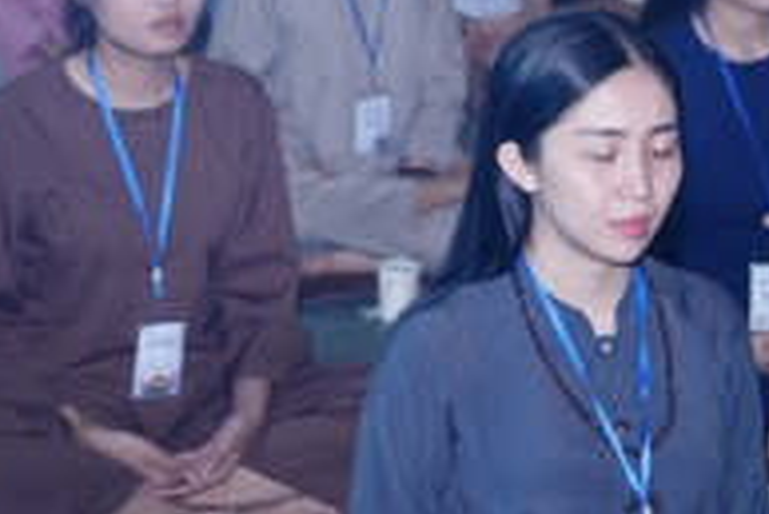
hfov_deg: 12.9
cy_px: -82
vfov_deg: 8.6
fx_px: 3377
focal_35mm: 158
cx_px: 610
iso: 800
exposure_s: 1/160
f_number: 2.8
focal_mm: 47
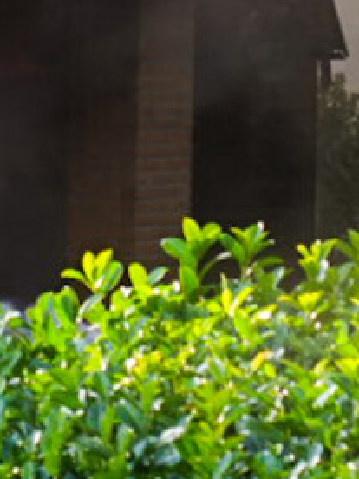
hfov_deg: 3.1
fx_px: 6485
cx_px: -574
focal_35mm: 469
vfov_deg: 4.2
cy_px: -100
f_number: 4
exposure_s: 1/250
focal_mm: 70
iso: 320
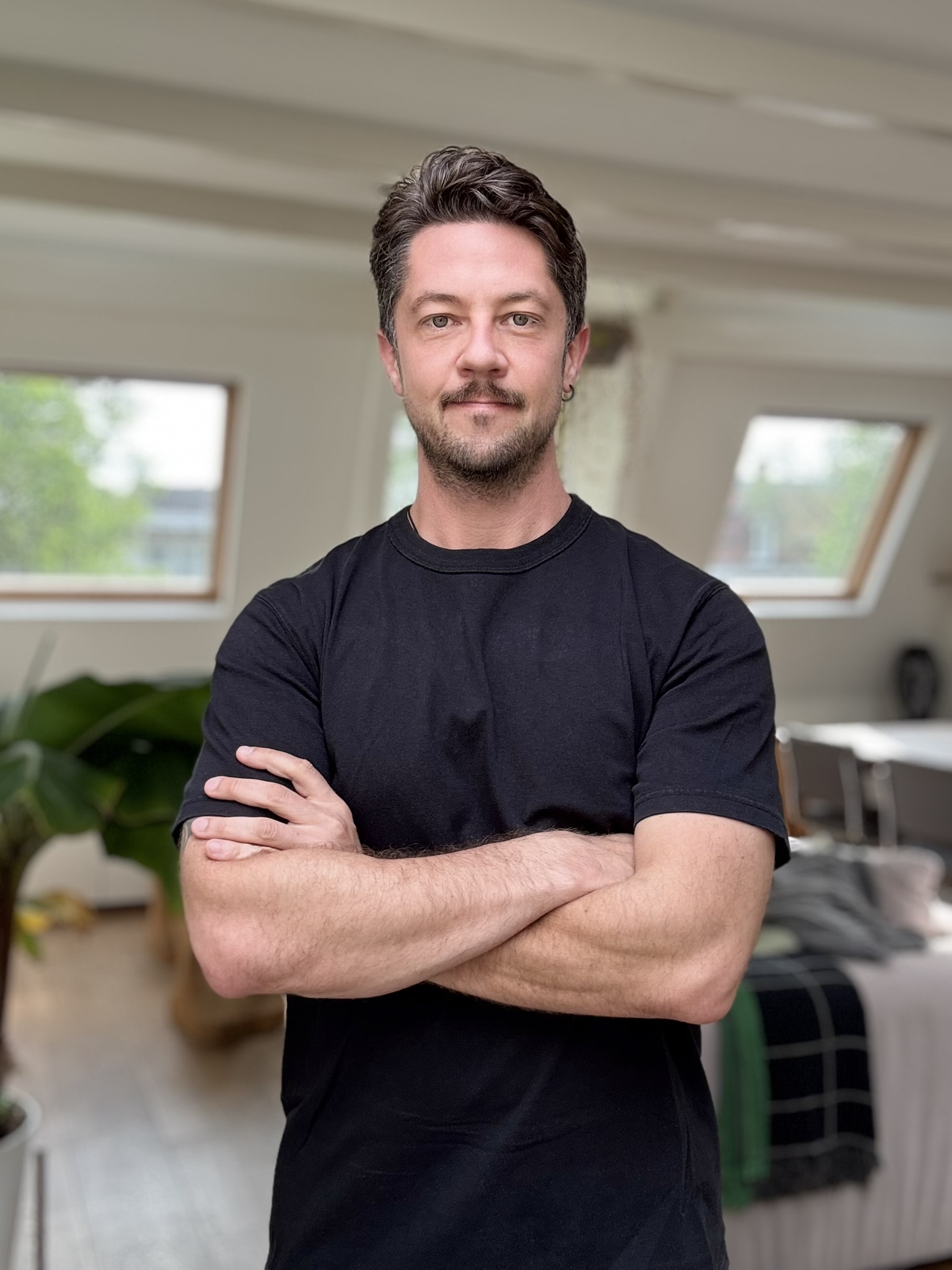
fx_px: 1100
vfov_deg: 60.0
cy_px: 635
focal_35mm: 30
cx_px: 476
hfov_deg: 46.8
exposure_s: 1/122
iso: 25
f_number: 1.9
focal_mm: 2.69
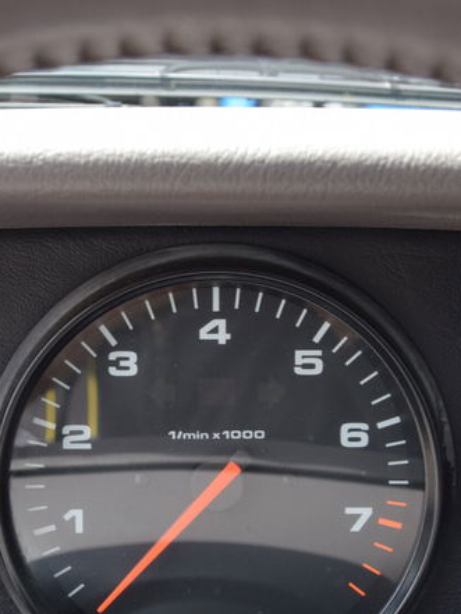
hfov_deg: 17.0
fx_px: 1544
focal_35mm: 87
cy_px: 440
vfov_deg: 22.3
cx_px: 203
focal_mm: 26
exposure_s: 1/200
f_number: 7.1
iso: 400
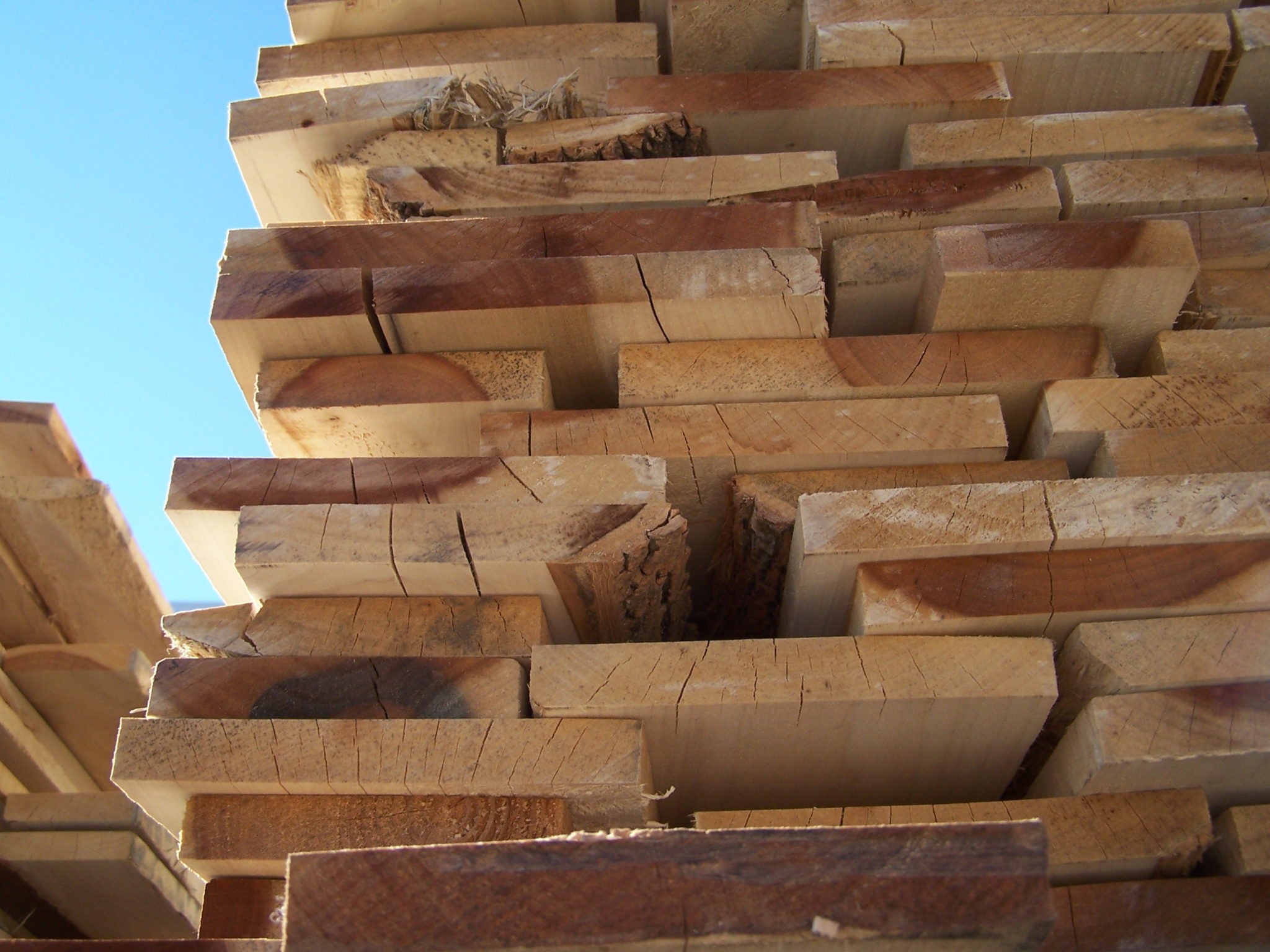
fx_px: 1394
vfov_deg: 37.7
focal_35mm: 38
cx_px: 635
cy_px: 476
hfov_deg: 49.0
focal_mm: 6.3
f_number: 2.8
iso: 80
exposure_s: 1/500
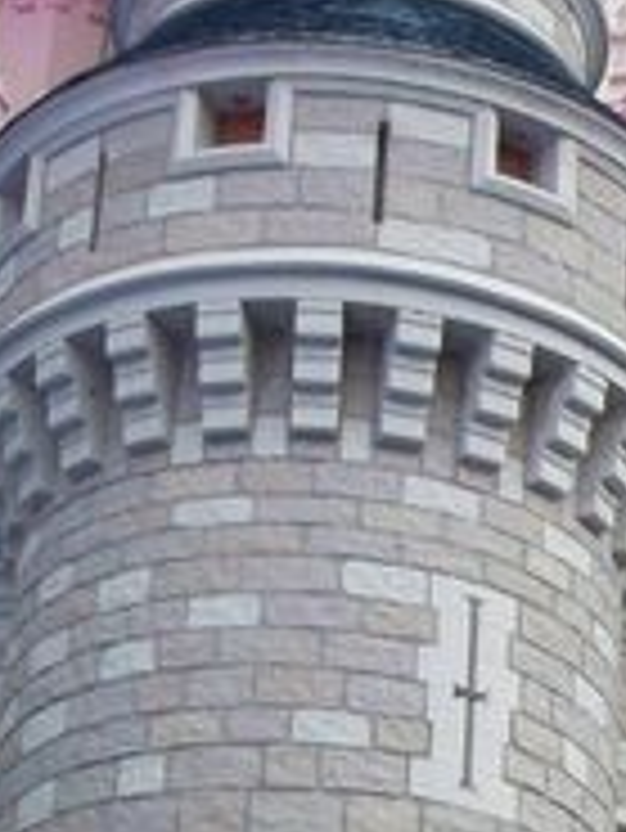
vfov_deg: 15.2
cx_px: 887
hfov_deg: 11.2
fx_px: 3083
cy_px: 769
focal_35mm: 128
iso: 200
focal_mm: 7.9
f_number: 3.4
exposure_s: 1/60
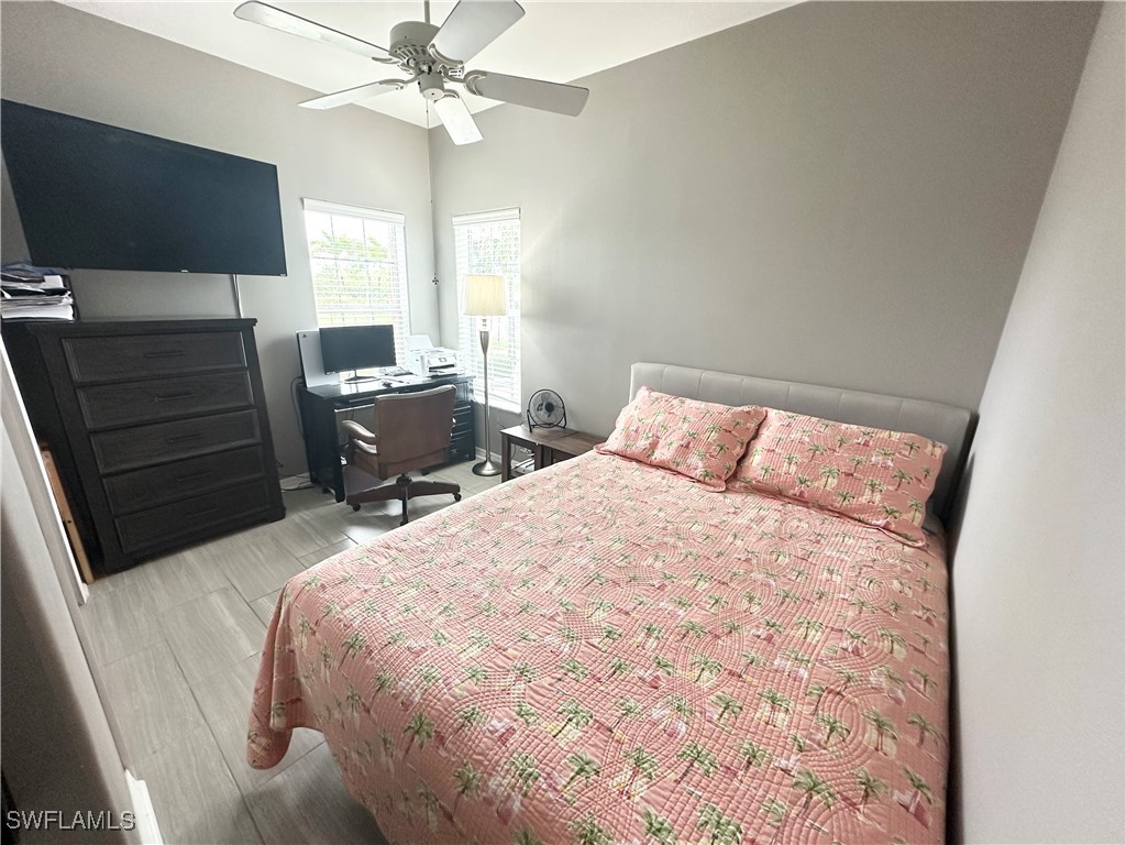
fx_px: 455
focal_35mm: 14
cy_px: 422
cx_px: 563
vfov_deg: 85.7
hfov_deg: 102.1
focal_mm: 2.22
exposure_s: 1/60
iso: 250
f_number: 2.2
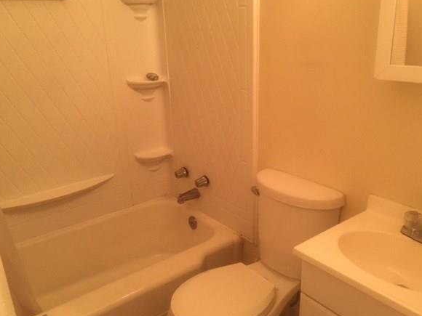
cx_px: 221
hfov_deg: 56.8
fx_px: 390
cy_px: 166
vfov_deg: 44.1
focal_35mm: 32
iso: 200
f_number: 2.2
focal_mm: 4.15
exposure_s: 1/30
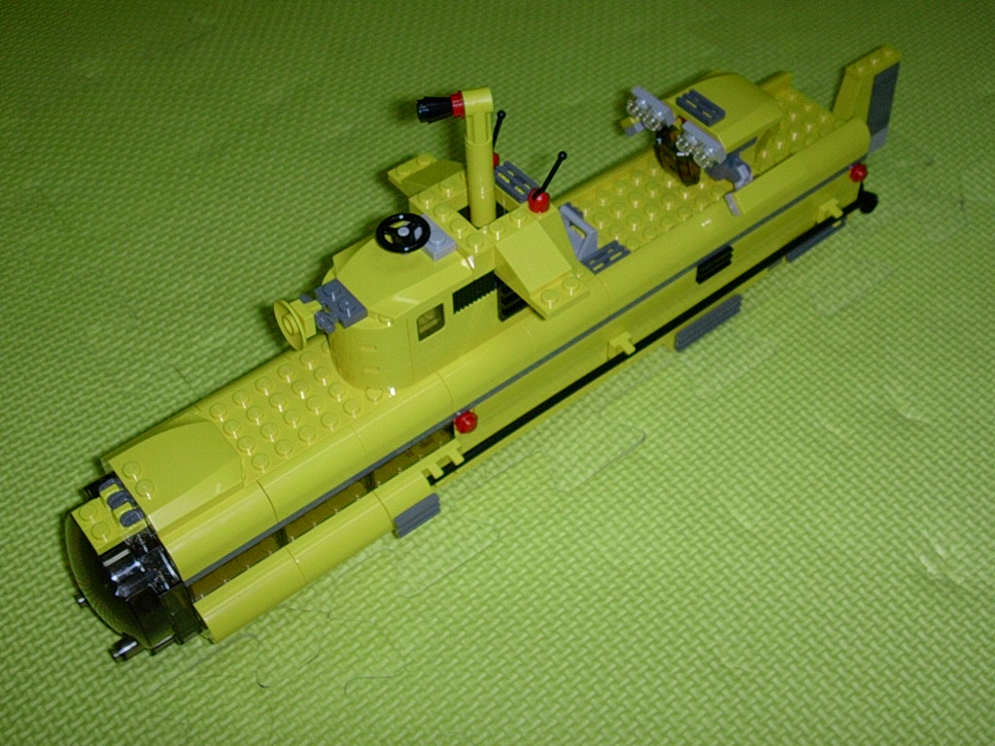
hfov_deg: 42.1
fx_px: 1293
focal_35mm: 45
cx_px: 498
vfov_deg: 32.2
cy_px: 373
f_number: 2.9
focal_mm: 6.7
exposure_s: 1/64
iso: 70
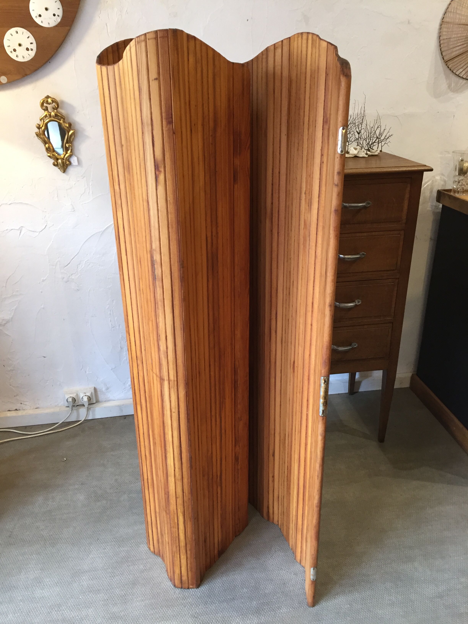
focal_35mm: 29
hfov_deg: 48.2
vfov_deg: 61.7
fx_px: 523
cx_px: 234
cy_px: 312
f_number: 2.2
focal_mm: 4.15
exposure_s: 1/33
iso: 125
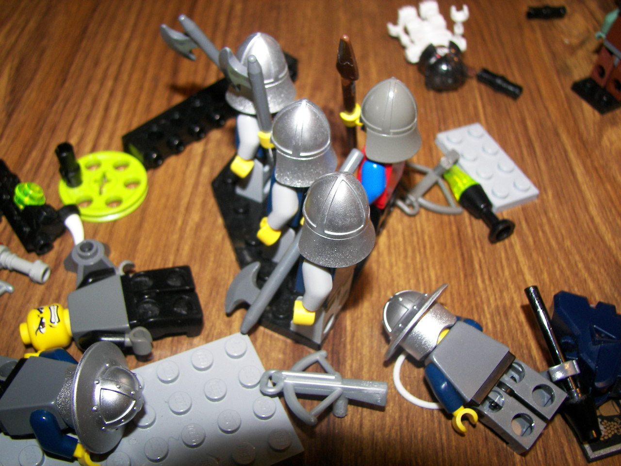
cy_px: 233
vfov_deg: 39.7
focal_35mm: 36
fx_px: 646
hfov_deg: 51.4
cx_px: 310
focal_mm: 6
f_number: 2.8
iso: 100
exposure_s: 1/30
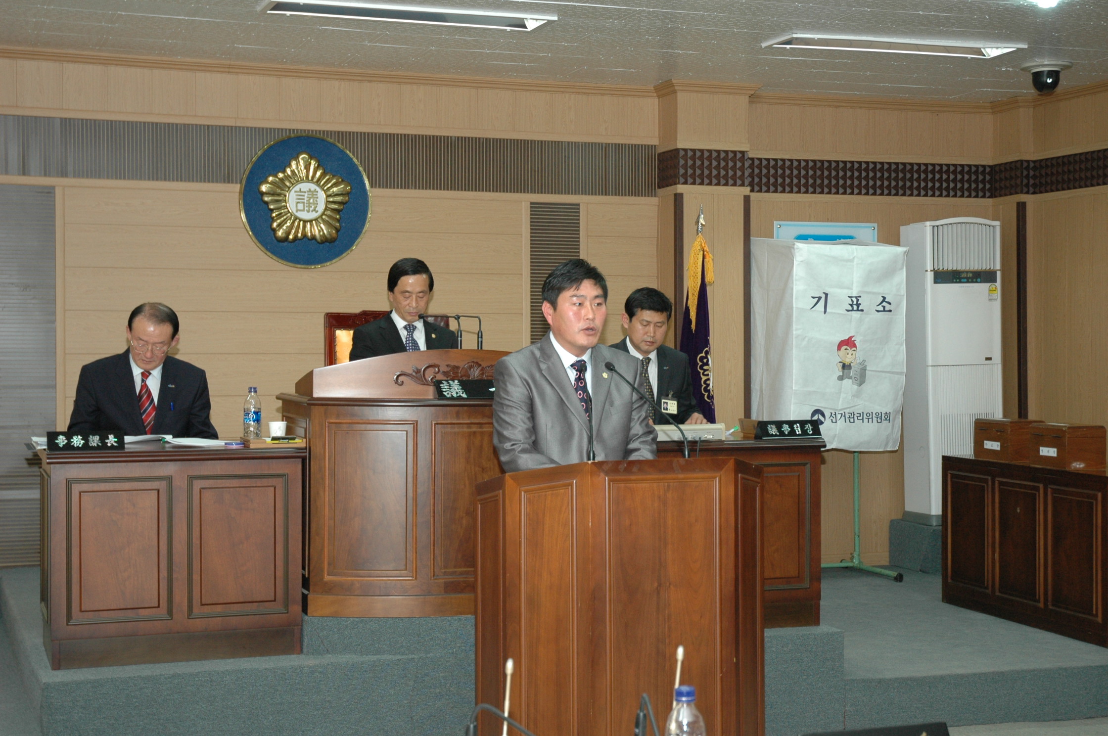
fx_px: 1752
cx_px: 554
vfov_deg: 23.7
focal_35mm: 57
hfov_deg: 35.1
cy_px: 368
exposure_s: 1/60
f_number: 4.2
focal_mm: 38
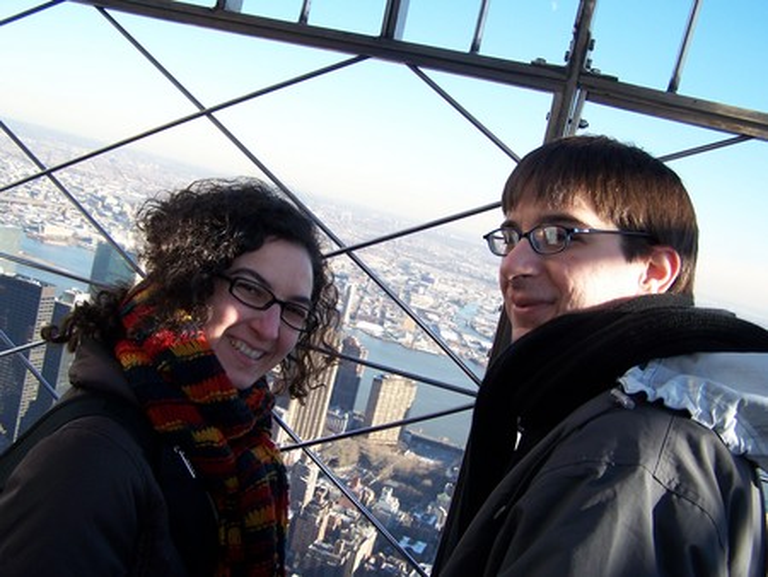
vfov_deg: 37.8
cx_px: 384
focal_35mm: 38
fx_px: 844
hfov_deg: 49.0
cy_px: 288
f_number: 2.8
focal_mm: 6.3
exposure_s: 1/400
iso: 80
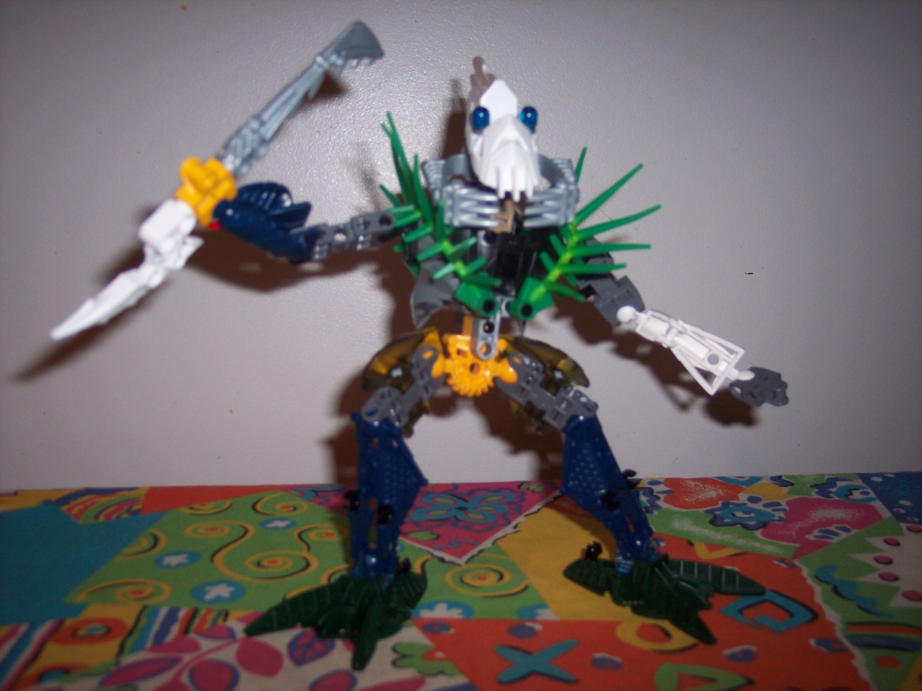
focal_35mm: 39
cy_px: 346
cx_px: 461
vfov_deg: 36.8
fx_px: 1039
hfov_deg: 47.9
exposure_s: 1/60
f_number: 2.8
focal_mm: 8
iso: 100
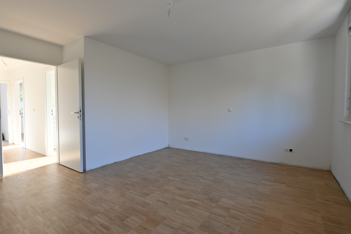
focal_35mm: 18
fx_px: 175
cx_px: 176
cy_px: 117
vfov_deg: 67.4
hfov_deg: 90.0
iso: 100
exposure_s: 1/8
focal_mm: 12
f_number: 10
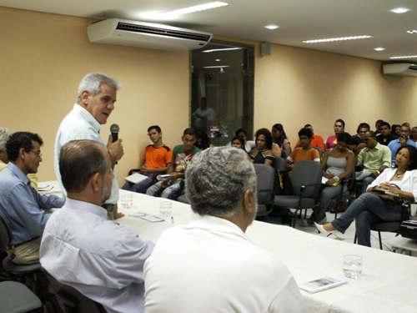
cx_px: 208
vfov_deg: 36.8
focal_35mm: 39
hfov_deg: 47.9
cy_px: 156
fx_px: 470
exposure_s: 1/30
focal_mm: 6.46
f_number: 2.8
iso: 160
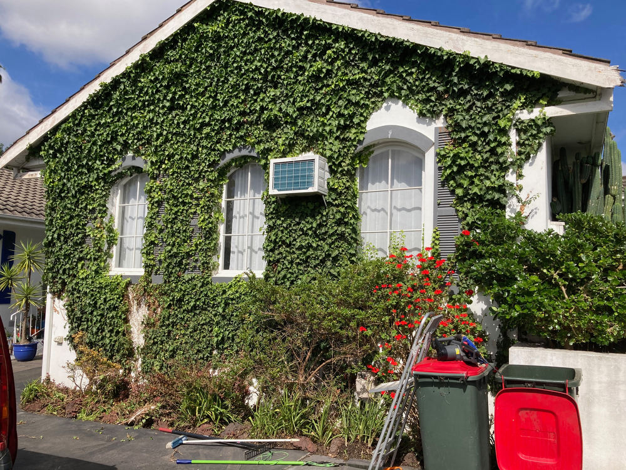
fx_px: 506
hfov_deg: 63.4
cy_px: 235
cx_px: 313
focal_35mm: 28
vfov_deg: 49.7
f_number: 1.8
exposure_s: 1/2558
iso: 20
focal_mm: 3.99
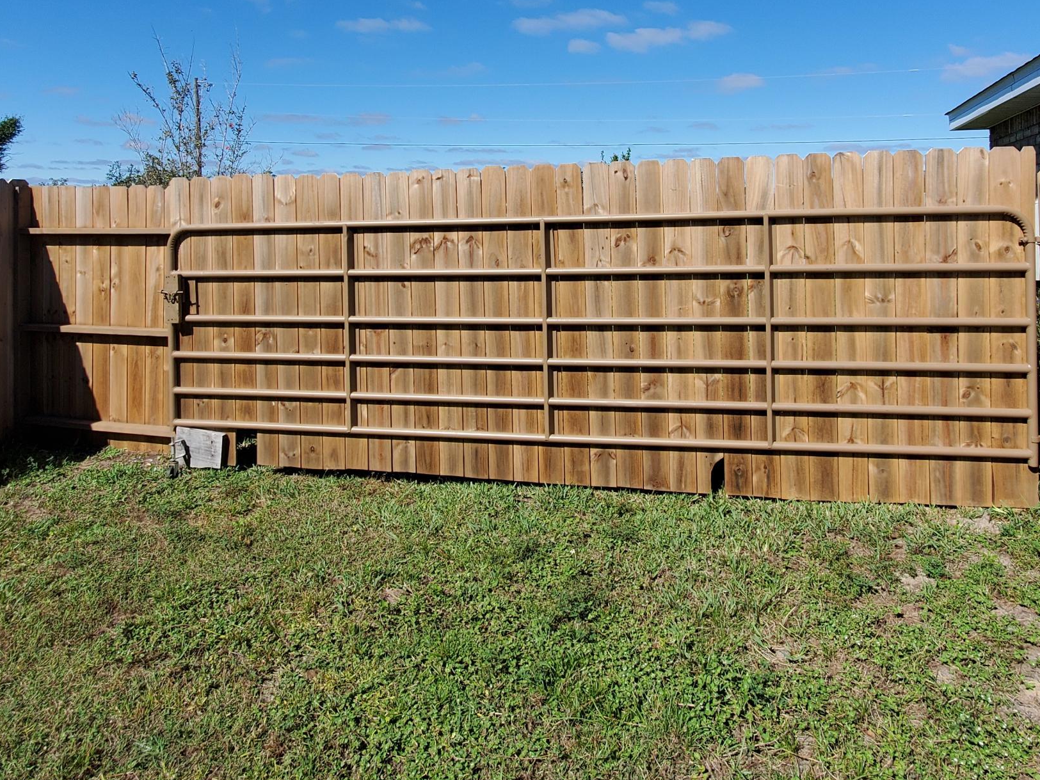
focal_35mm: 24
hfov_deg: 71.5
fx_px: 721
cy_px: 196
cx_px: 547
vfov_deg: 54.2
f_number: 2.2
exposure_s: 1/1297
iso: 50
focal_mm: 1.8
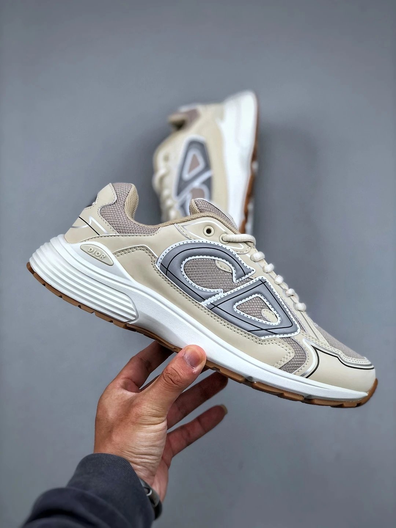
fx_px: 869
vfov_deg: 33.8
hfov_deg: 25.7
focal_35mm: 57
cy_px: 264
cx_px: 198
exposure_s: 1/100
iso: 32
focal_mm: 6.6
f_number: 2.8
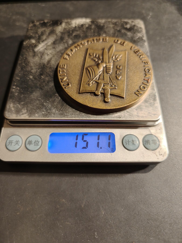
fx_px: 161
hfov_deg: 58.9
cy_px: 122
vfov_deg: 73.9
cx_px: 91
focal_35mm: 23
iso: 250
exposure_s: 1/200
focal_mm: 6.06
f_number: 1.6
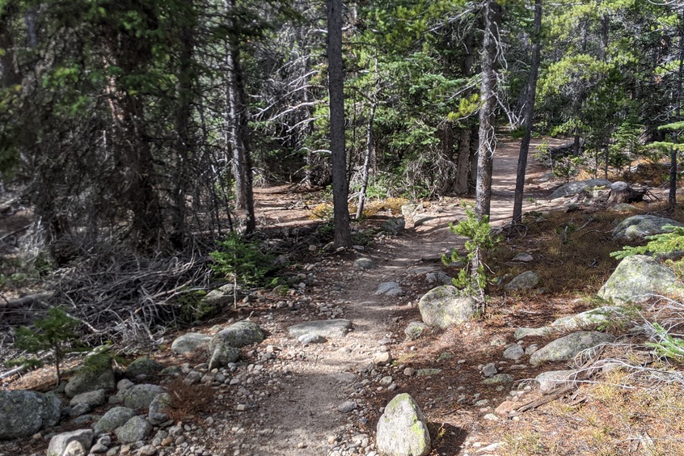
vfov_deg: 38.9
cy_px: 234
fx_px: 646
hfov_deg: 55.6
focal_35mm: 34
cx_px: 394
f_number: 1.8
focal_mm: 4.44
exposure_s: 1/838
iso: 50
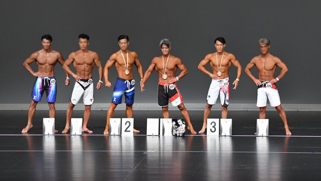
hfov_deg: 10.9
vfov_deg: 6.2
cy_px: 80
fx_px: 1677
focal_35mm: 197
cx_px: 160
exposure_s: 1/400
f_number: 5.6
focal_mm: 125
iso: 5000
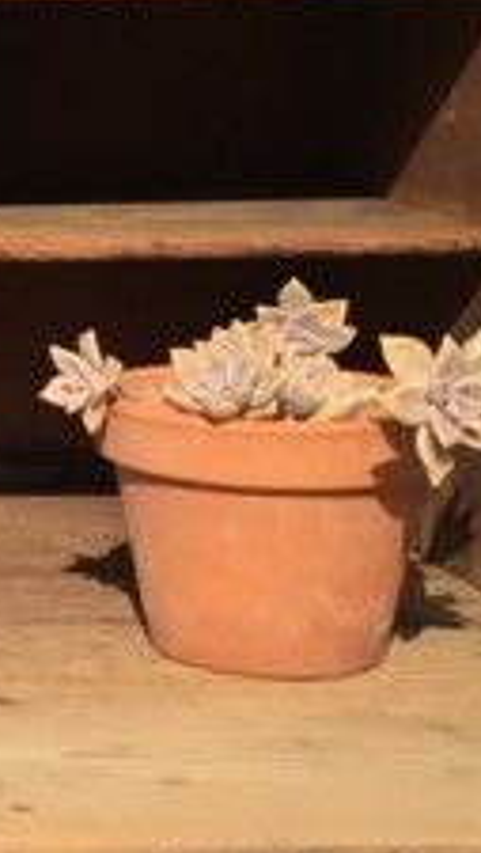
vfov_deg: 17.6
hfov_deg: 9.5
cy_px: 125
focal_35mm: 120
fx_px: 2714
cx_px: -485
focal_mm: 3.3
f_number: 2.4
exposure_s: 1/1812
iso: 25
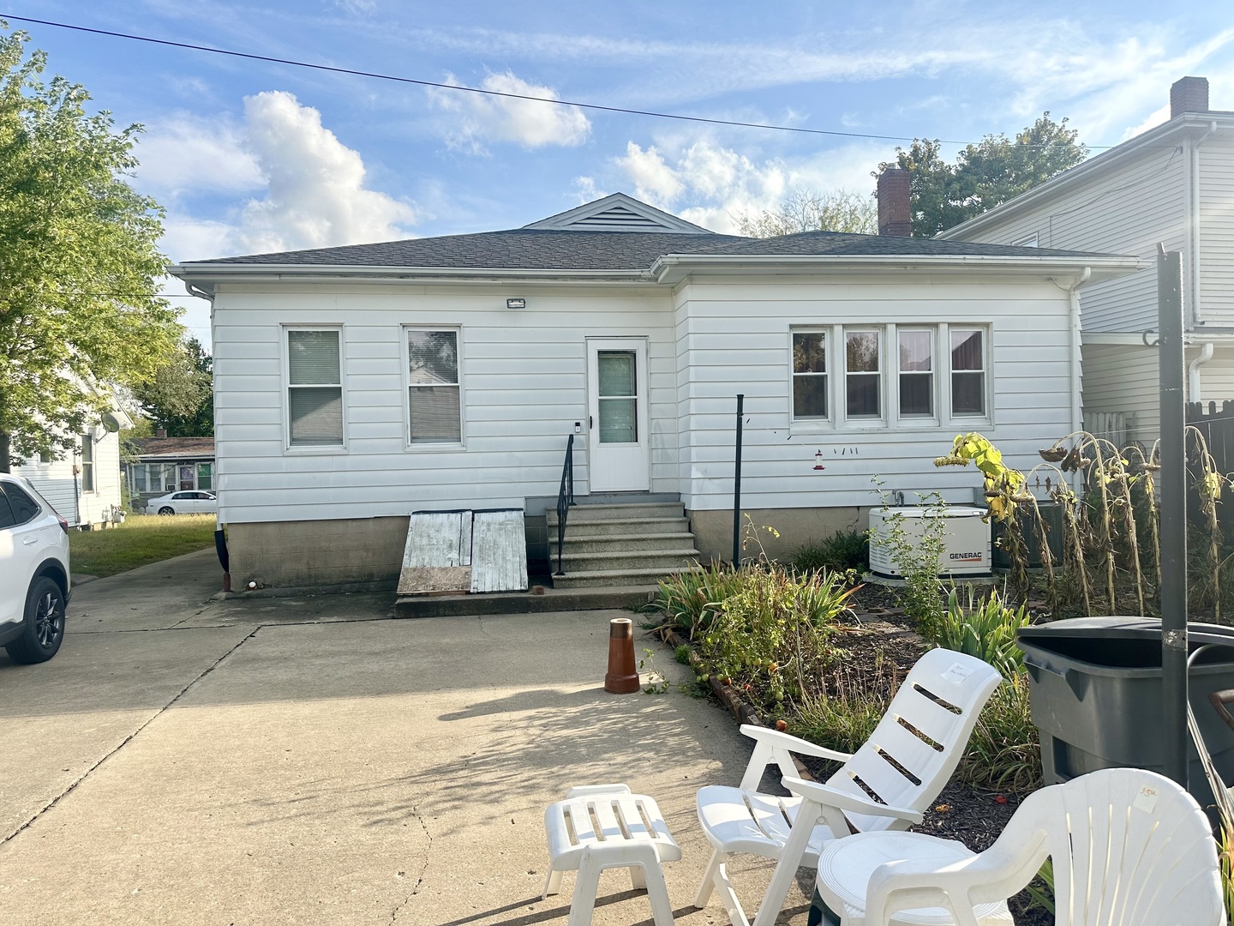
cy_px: 463
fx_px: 856
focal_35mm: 24
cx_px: 617
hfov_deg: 71.6
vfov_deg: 56.8
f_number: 1.78
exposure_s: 1/3597
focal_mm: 6.86
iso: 80
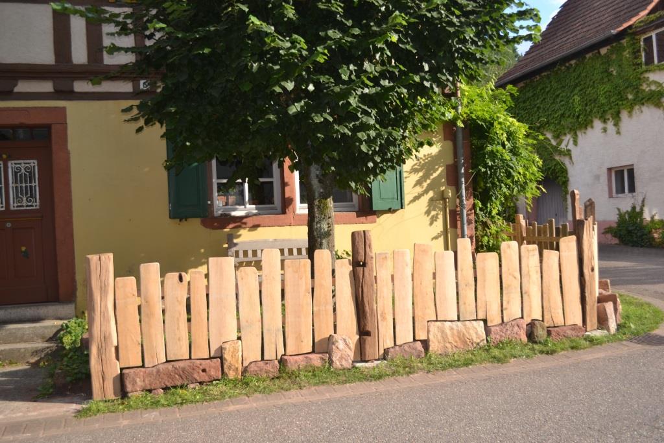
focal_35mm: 36
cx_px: 332
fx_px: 664
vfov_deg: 36.9
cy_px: 222
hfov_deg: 53.1
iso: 100
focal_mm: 24
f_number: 4
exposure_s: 1/200
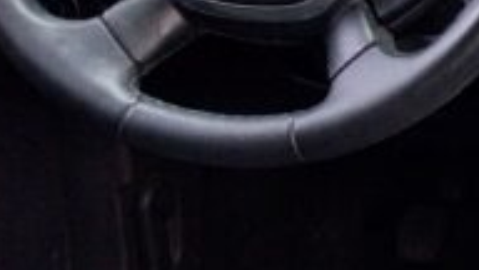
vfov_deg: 10.2
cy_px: 48
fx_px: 1499
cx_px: 923
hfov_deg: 15.1
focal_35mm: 118
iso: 32
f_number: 1.8
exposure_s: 1/50
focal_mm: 4
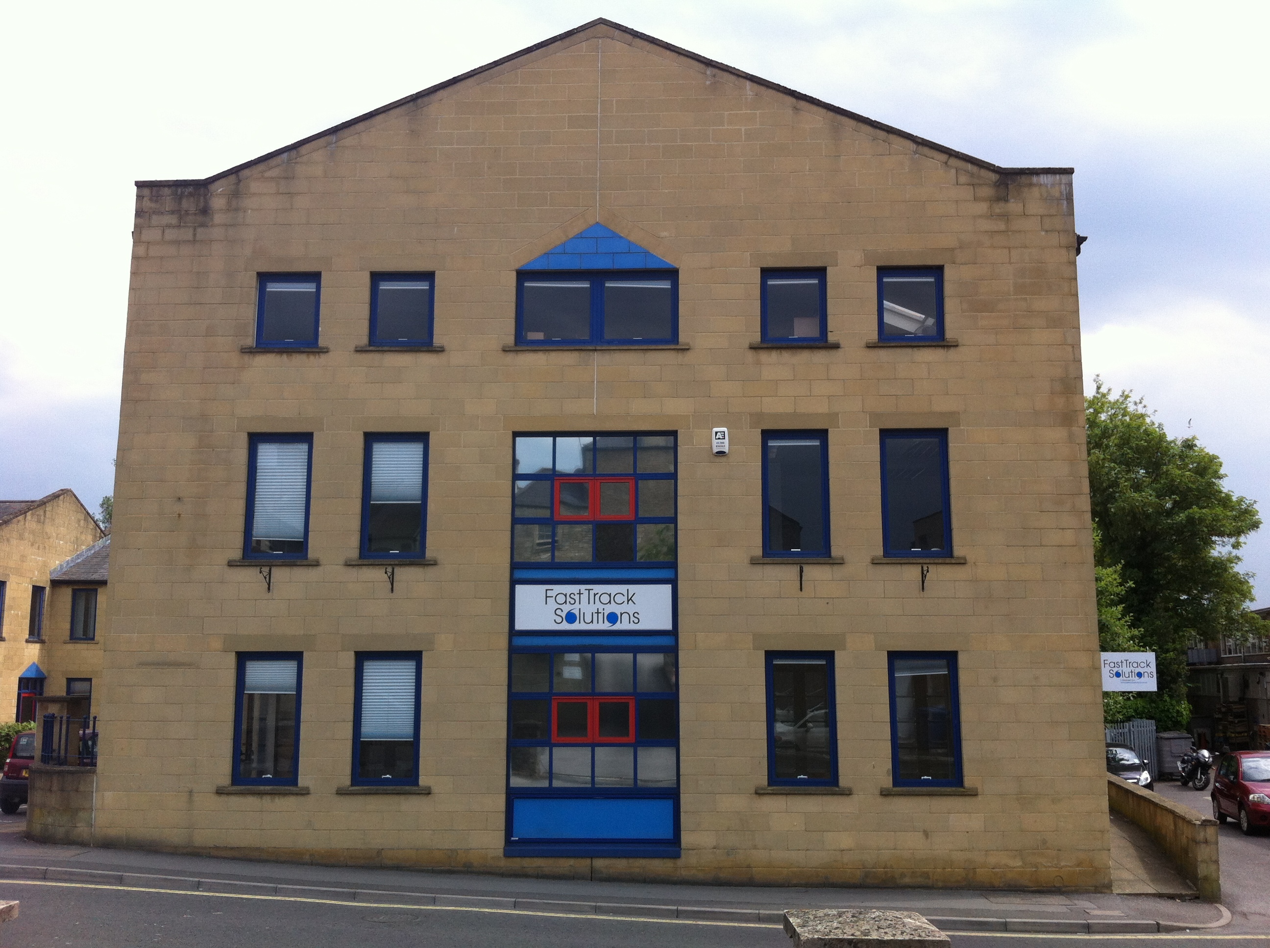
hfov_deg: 52.7
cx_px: 635
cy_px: 474
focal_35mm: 35
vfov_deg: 40.6
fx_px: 1282
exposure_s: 1/887
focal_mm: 3.85
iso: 80
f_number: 2.8
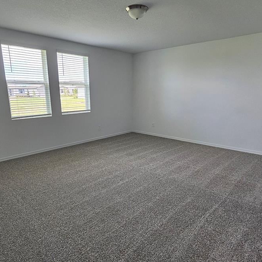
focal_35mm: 21
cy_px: 142
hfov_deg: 72.1
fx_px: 180
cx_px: 127
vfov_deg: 72.0
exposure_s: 1/77.4
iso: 100
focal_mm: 2.2
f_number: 2.2
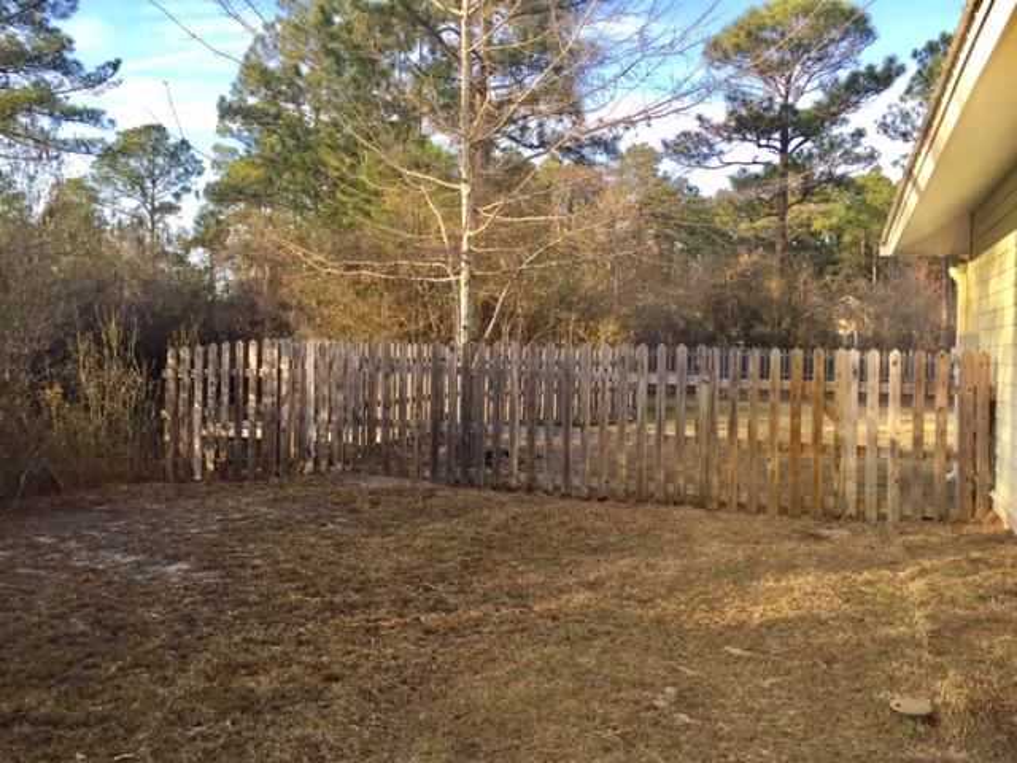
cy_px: 382
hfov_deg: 61.7
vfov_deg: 48.2
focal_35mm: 29
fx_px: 852
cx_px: 508
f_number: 2.2
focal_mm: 4.15
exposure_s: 1/306
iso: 32
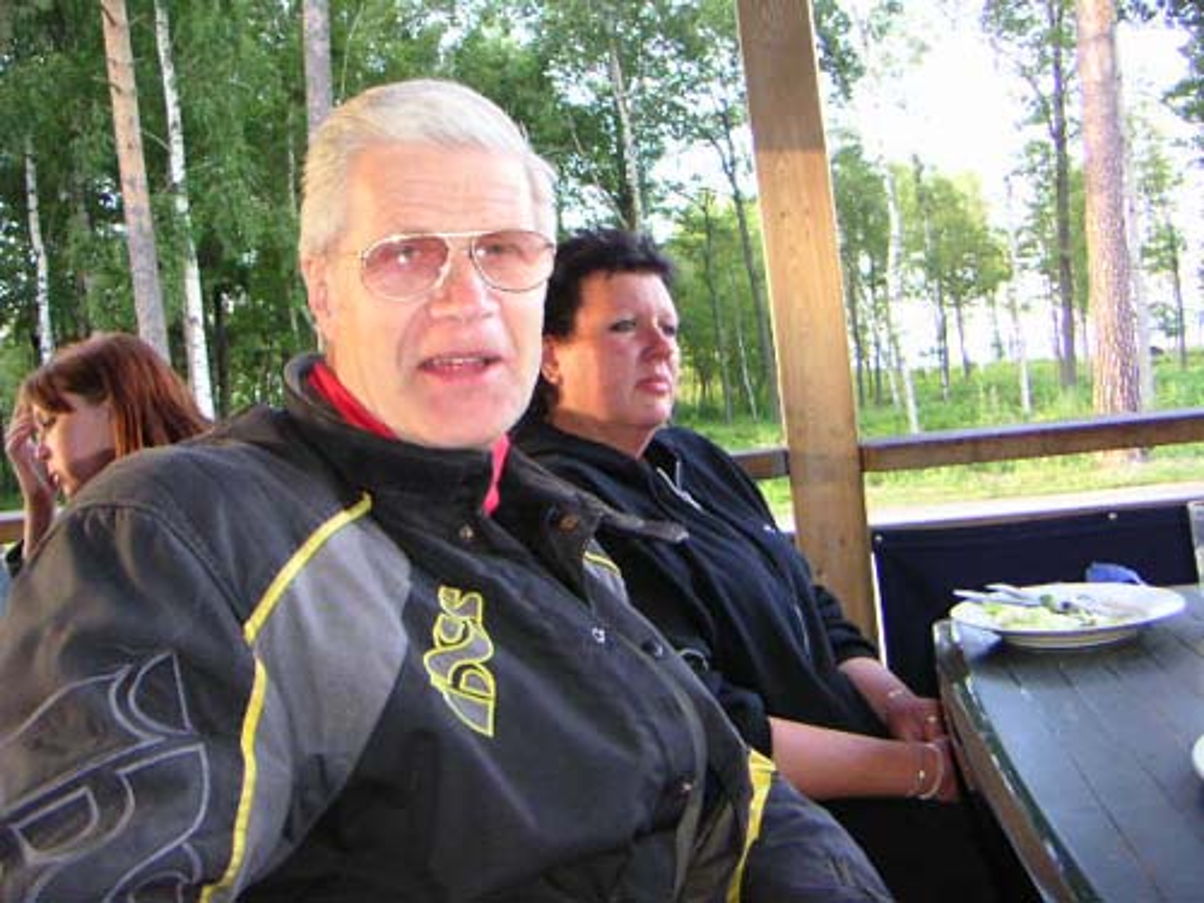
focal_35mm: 37
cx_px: 602
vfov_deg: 38.7
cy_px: 452
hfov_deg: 50.1
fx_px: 1287
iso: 200
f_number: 2.8
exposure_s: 1/45
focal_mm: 4.8
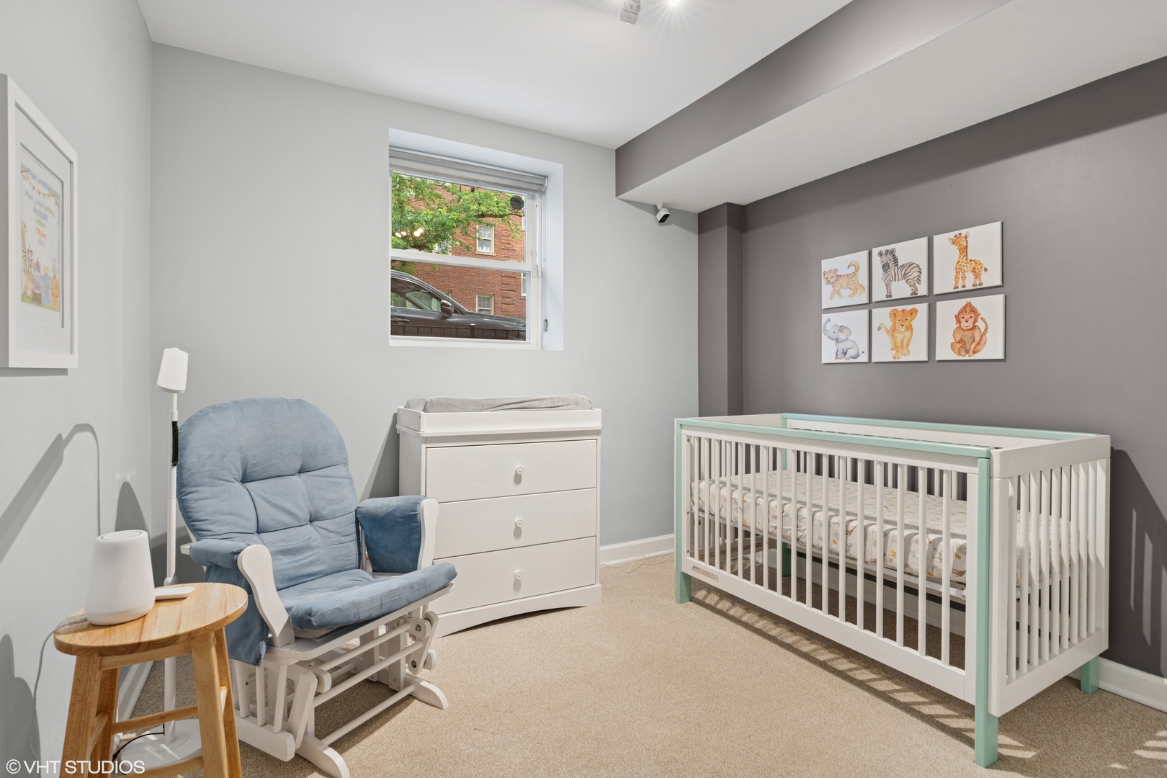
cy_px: 389
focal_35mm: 17
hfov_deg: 93.3
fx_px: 551
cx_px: 584
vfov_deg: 70.4
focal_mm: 17
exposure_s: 1/5
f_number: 8
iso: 320
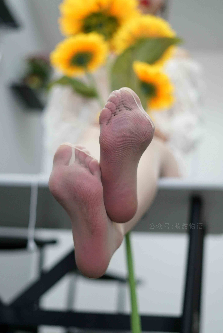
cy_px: 166
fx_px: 464
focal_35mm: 50
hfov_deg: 27.0
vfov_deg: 39.6
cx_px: 112
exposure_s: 1/200
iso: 800
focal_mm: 50
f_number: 2
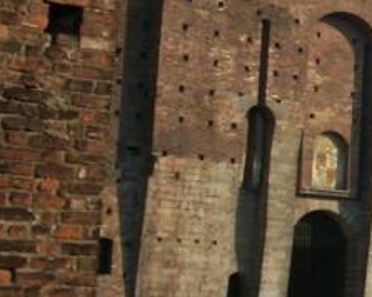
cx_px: 617
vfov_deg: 12.2
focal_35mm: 126
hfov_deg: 14.0
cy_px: 72
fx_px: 1386
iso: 100
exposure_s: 1/522
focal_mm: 5.9
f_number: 4.5
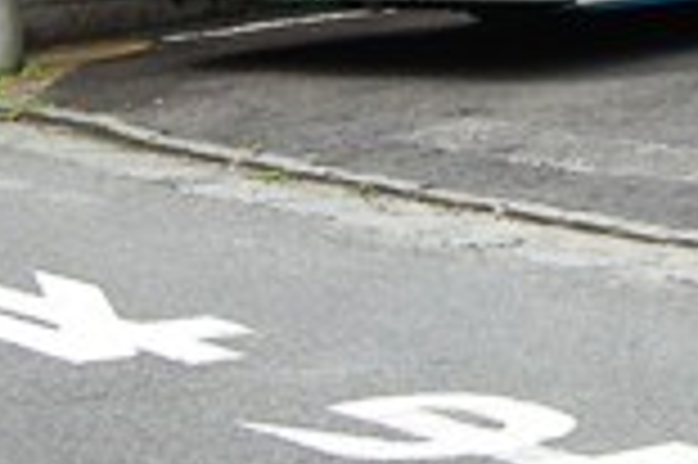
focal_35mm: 161
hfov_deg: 11.7
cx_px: 1315
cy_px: -270
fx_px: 3118
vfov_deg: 8.3
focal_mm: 26
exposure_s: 1/250
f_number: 8
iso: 200
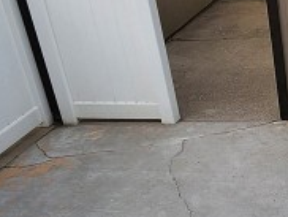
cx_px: 402
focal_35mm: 73
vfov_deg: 20.0
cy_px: 177
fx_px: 608
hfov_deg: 22.9
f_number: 2.2
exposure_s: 1/655
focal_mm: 2.2
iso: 50
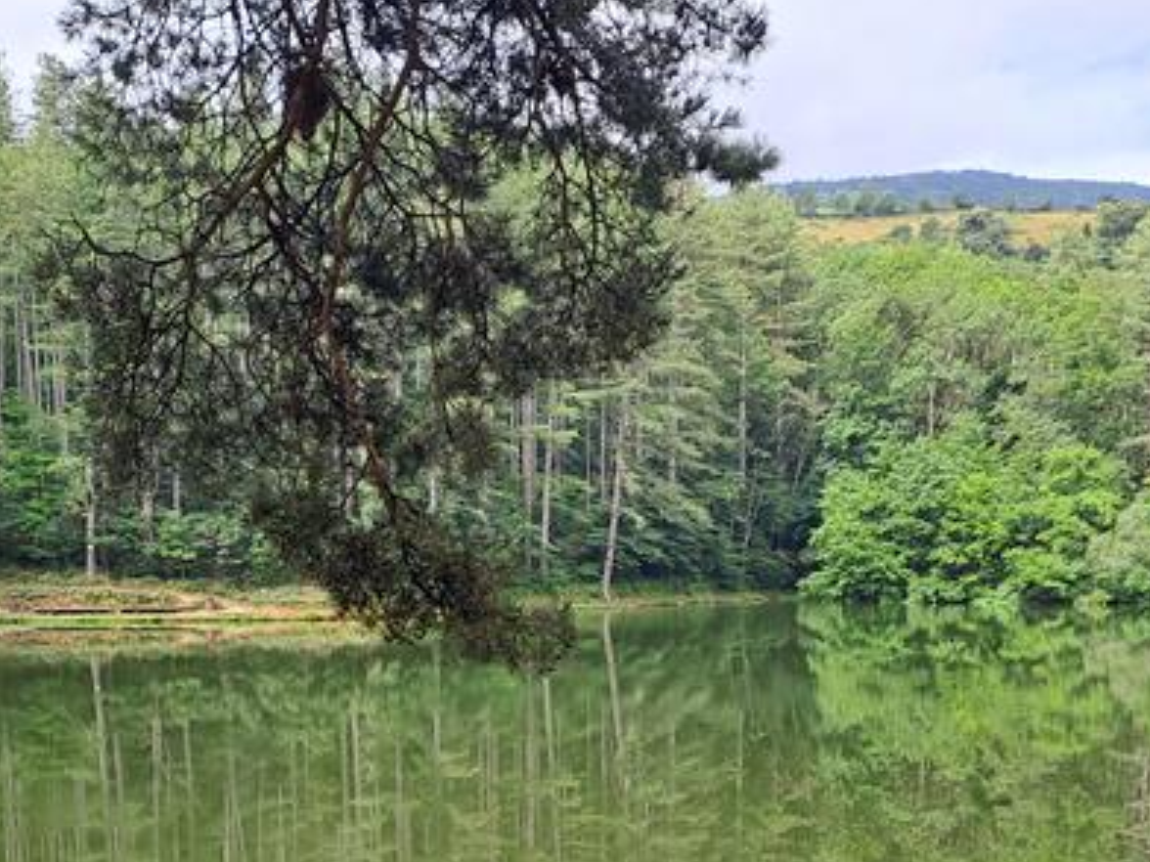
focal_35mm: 51
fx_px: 1694
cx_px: 628
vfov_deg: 27.3
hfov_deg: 37.5
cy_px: 815
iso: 32
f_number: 1.8
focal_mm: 4.65
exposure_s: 1/600
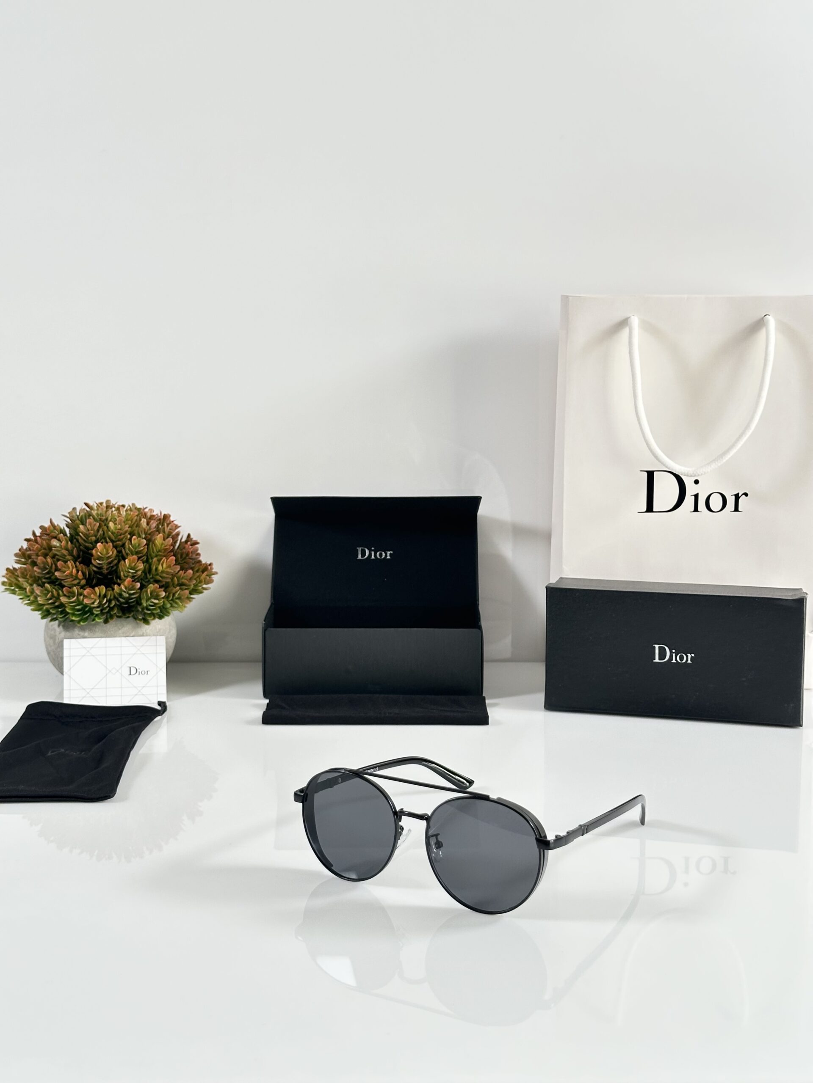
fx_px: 1503
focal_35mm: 48
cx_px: 406
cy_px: 542
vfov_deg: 39.7
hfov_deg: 30.3
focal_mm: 6.86
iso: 80
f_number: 1.78
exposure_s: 1/100
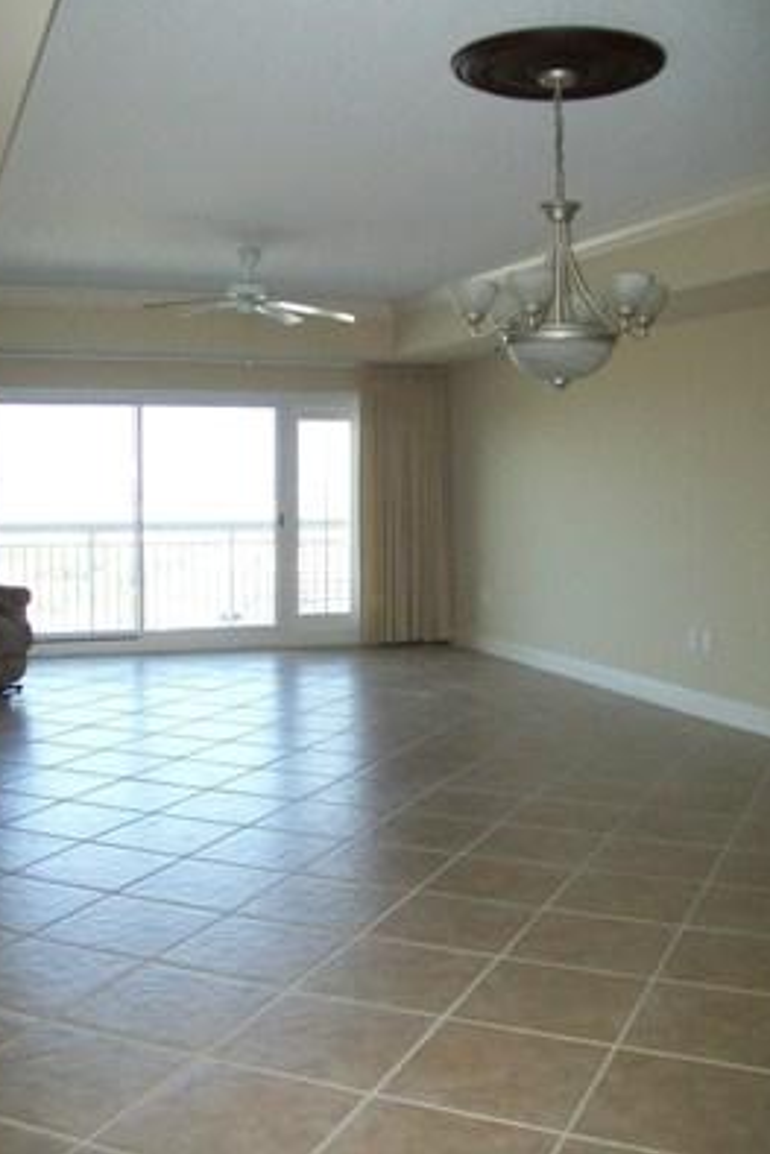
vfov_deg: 50.7
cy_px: 571
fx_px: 1218
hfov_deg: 35.1
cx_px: 395
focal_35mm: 38
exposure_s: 1/100
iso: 160
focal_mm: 6
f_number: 2.7
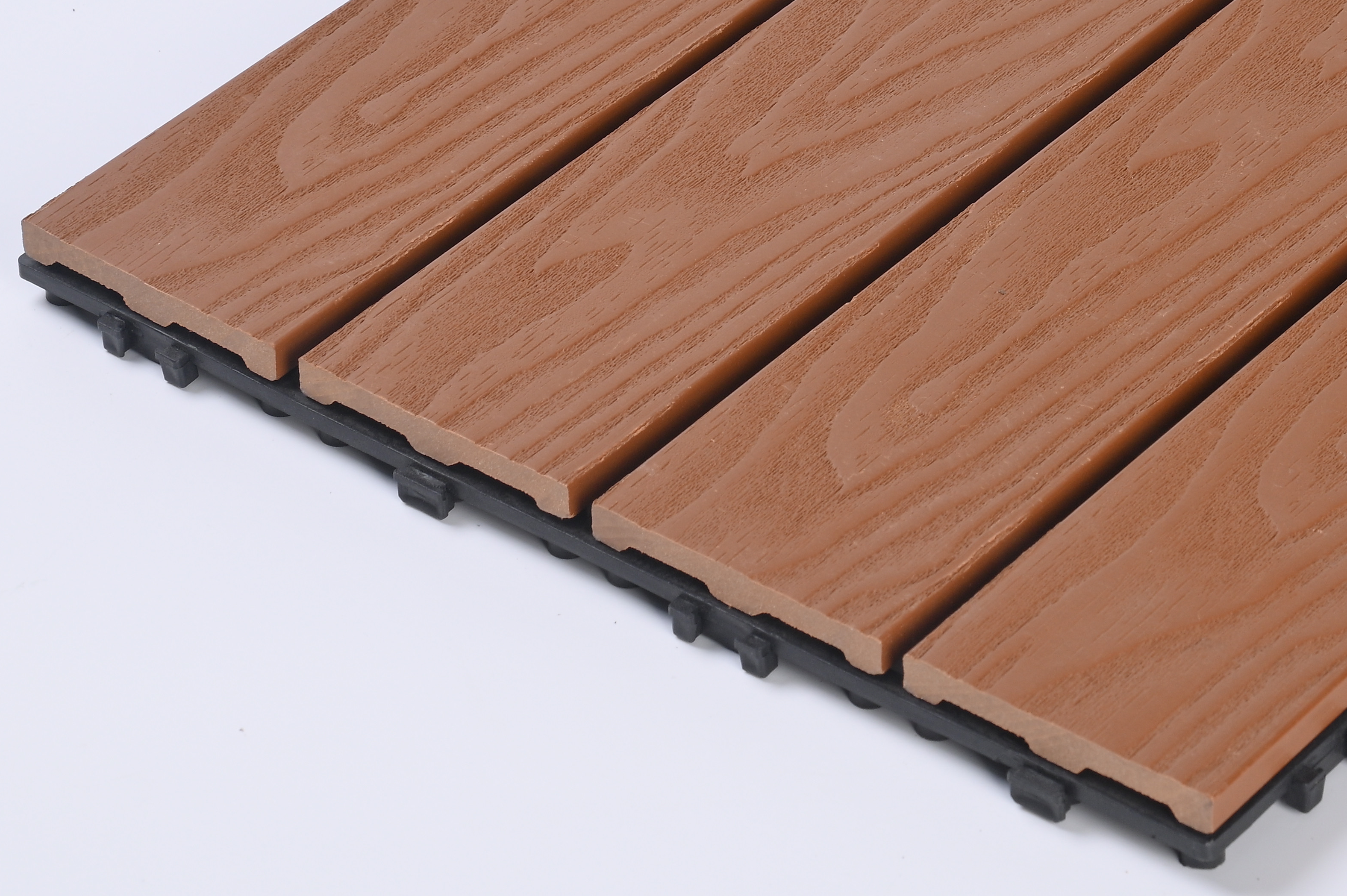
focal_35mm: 165
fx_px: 6169
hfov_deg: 12.4
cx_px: 958
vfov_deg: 8.3
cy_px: 176
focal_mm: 86
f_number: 13
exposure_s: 1/60
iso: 250
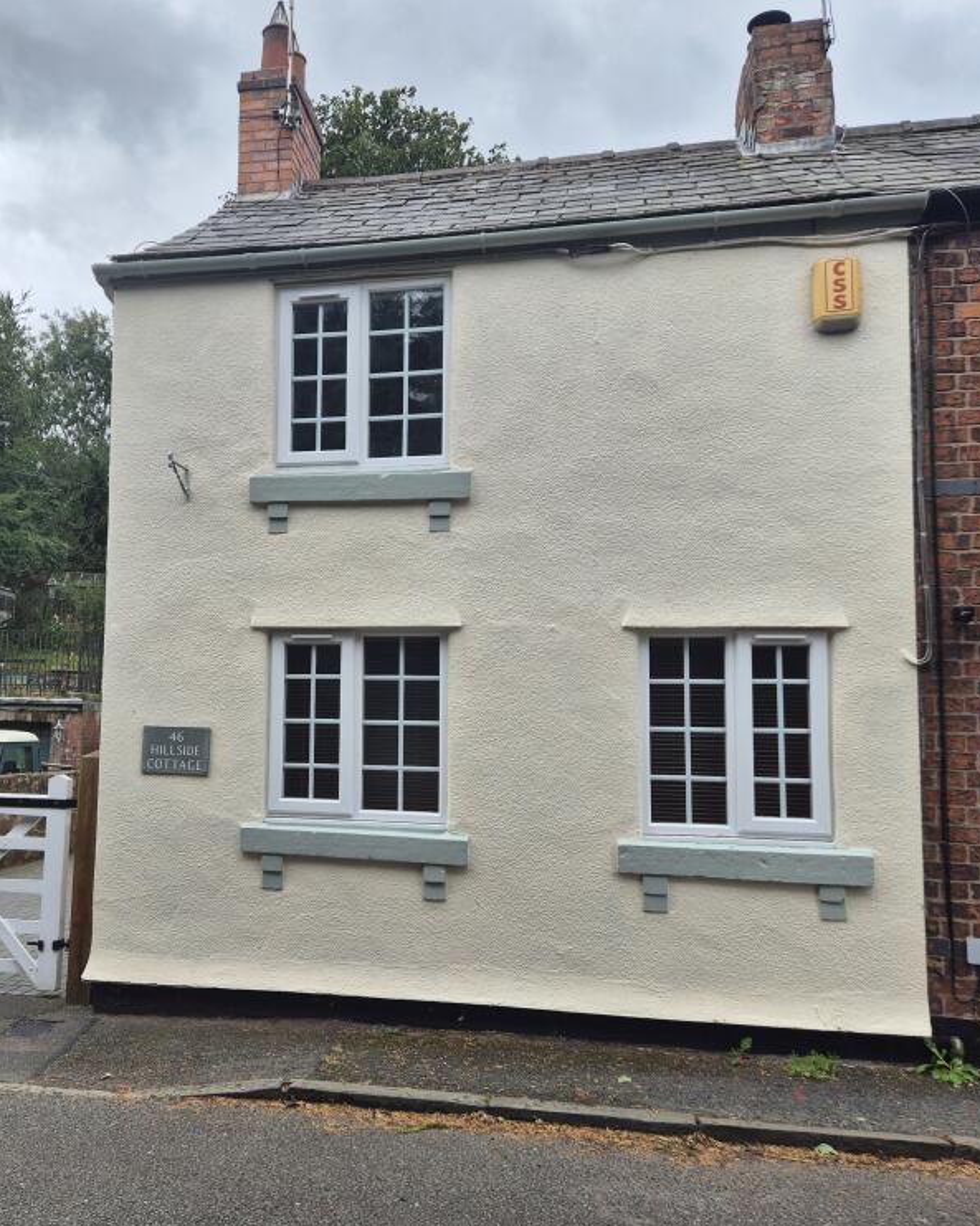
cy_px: 633
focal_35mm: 31
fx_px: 1125
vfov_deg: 57.2
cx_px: 316
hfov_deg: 46.3
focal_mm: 5.4
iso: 25
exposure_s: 1/428
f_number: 1.8
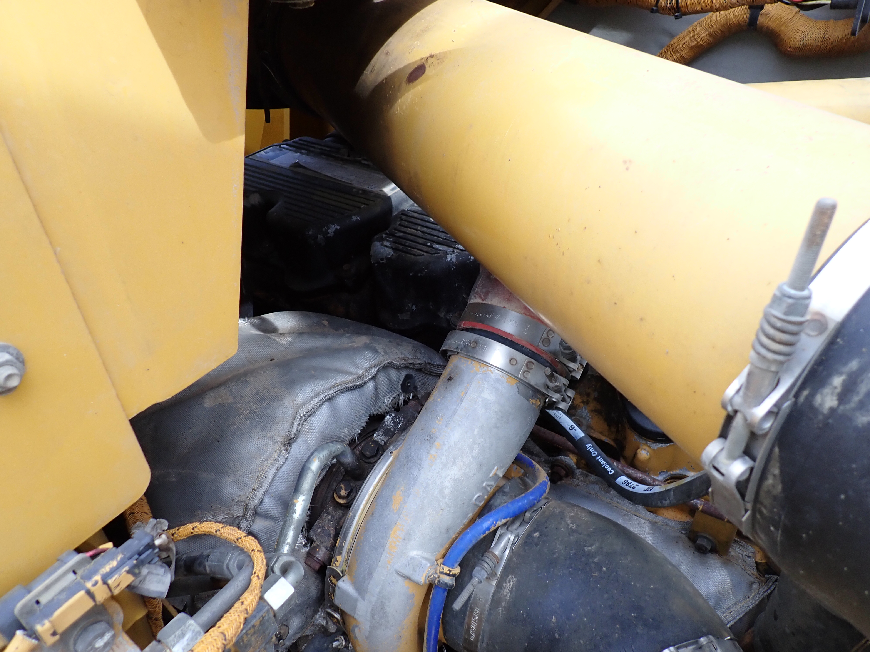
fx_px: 628
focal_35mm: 25
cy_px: 326
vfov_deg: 54.9
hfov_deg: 69.4
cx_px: 435
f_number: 2.8
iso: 100
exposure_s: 1/250
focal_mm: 4.5
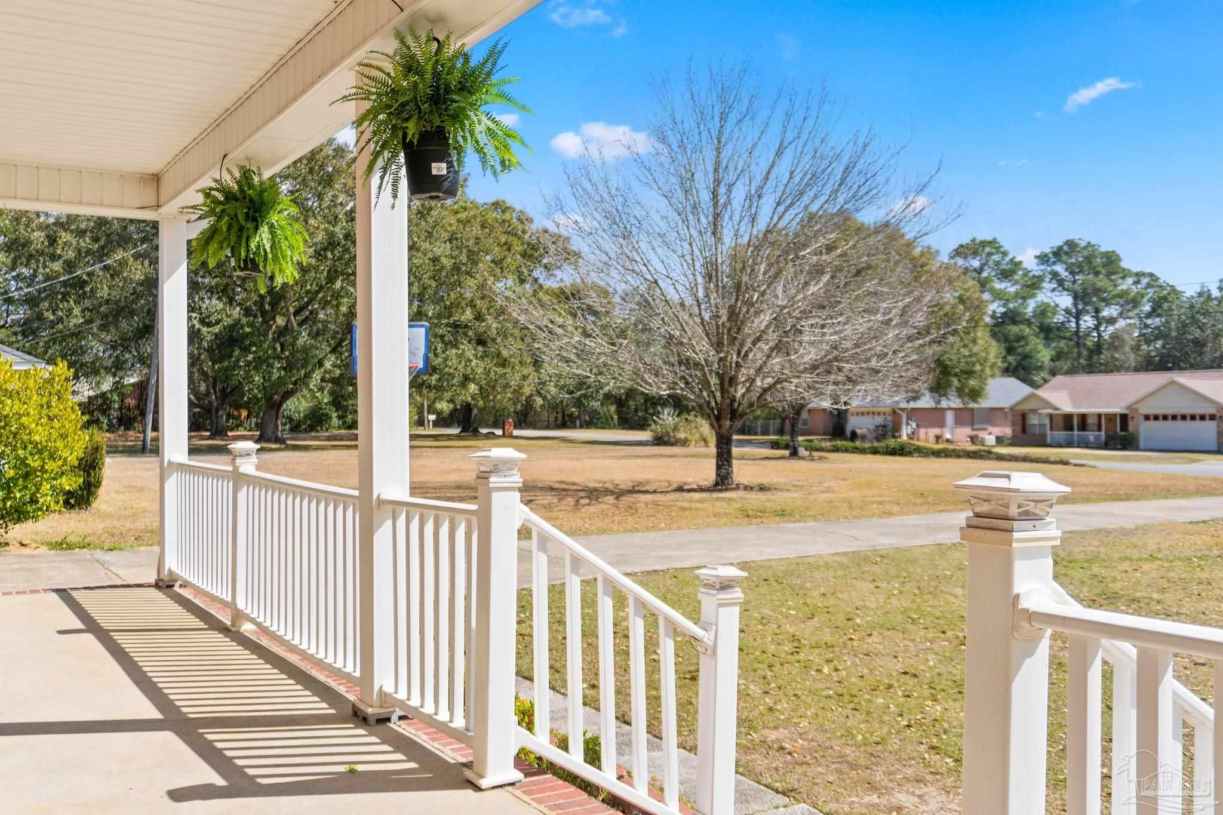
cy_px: 408
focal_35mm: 34
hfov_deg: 55.1
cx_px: 612
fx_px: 1172
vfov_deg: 38.4
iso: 100
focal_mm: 23
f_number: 4
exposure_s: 1/350
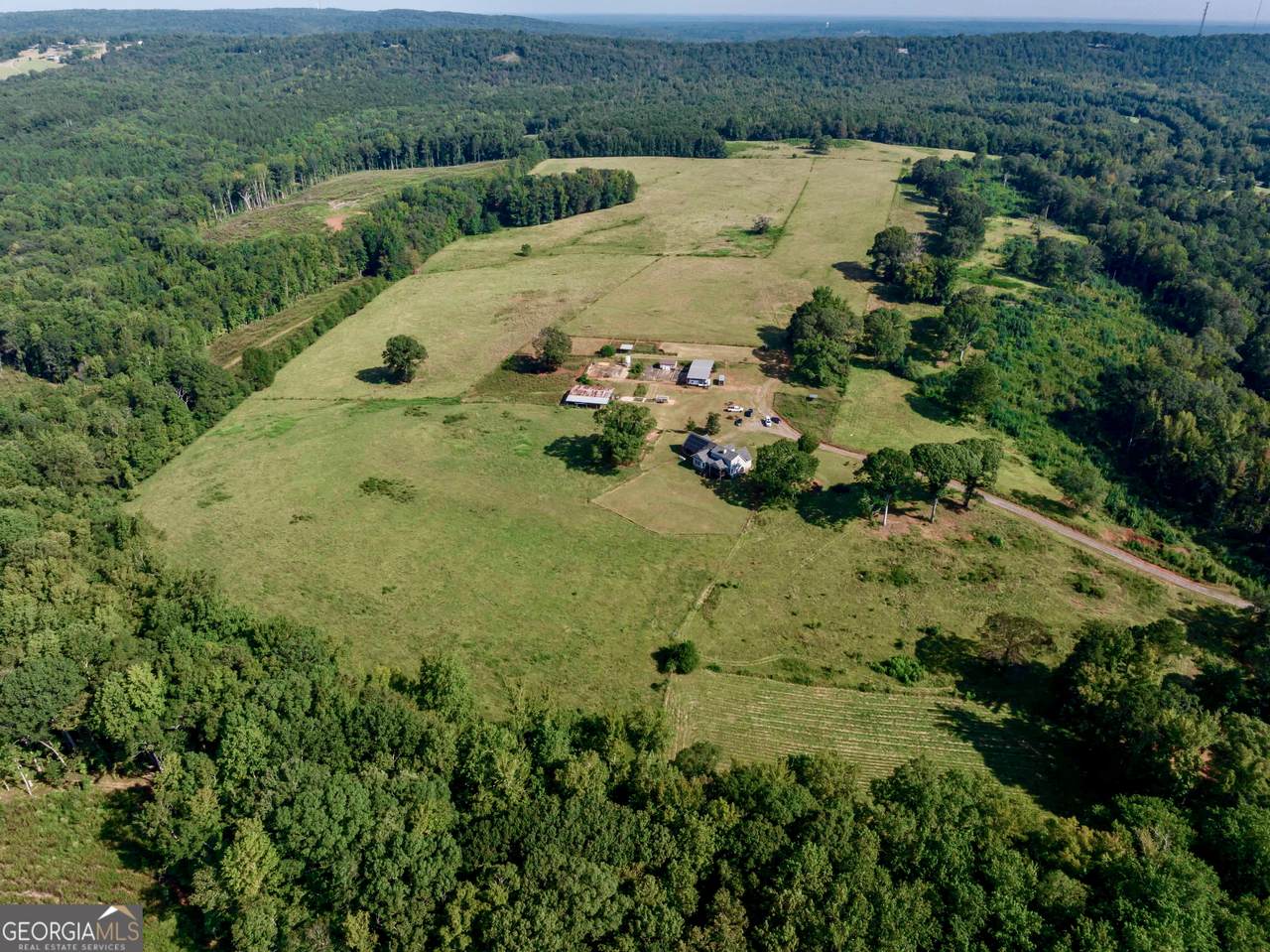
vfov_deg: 56.8
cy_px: 476
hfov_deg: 71.6
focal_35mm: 24
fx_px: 880
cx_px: 635
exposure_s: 1/200
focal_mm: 12.29
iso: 100
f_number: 10
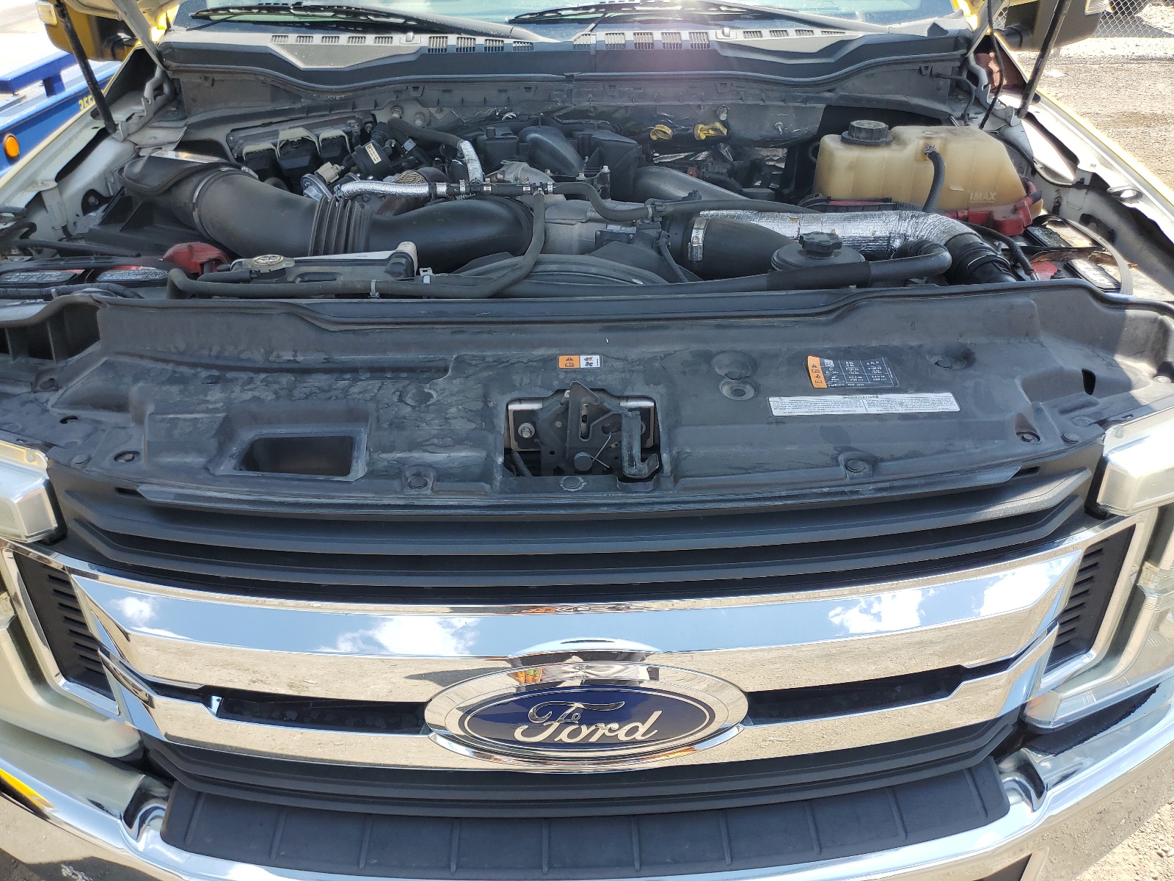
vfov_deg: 53.1
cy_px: 440
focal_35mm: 26
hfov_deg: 67.3
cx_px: 587
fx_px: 882
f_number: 1.5
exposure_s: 1/1111
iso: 50
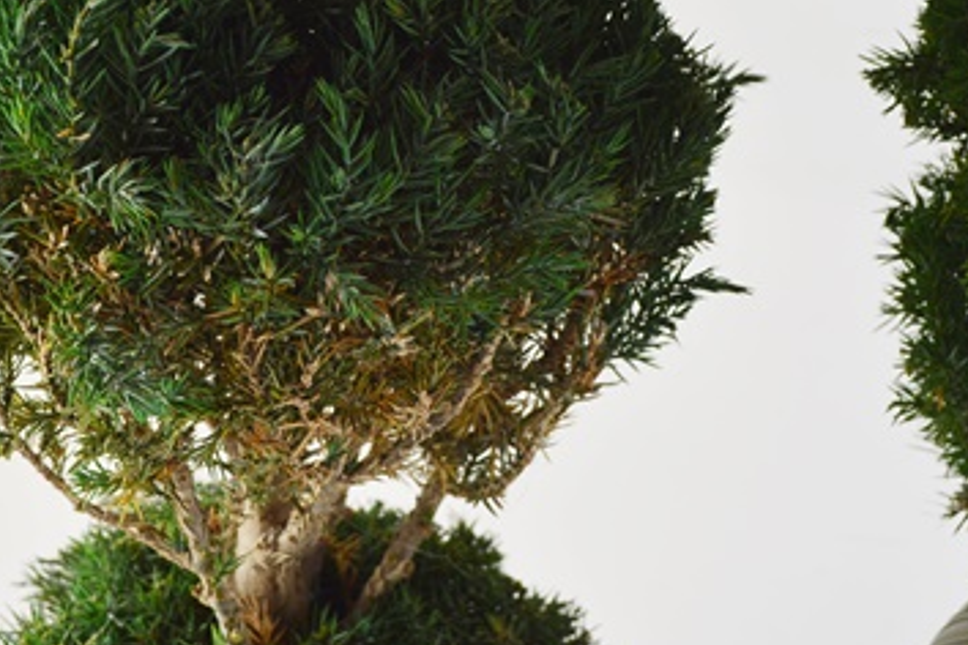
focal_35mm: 61
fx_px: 1640
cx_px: 407
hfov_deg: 32.8
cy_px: 180
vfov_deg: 22.1
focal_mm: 24
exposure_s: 1/125
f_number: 5.6
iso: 320
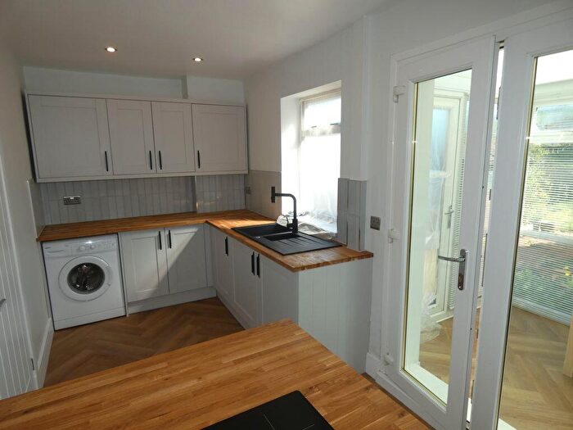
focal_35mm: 20
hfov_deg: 81.7
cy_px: 215
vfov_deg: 66.0
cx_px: 286
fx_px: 331
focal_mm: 3.6
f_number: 2.8
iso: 80
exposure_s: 1/200
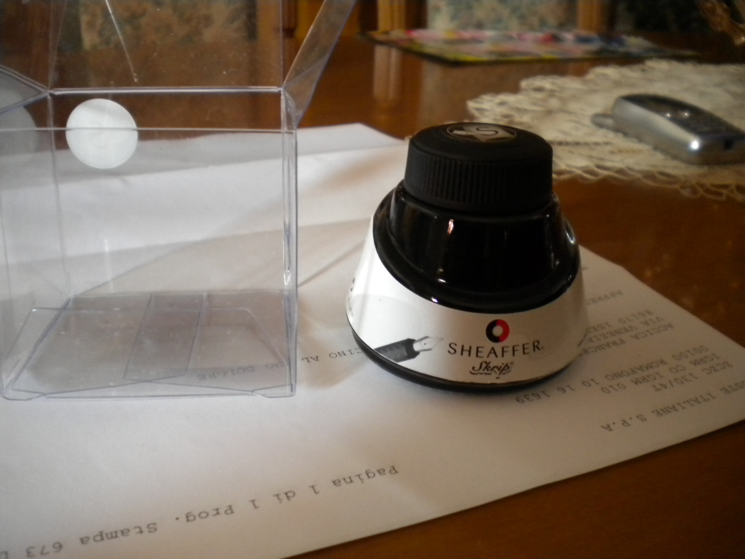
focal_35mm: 35
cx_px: 372
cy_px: 280
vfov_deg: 40.7
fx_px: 753
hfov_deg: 52.6
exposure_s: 1/8.8
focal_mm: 6.3
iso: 402
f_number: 3.1
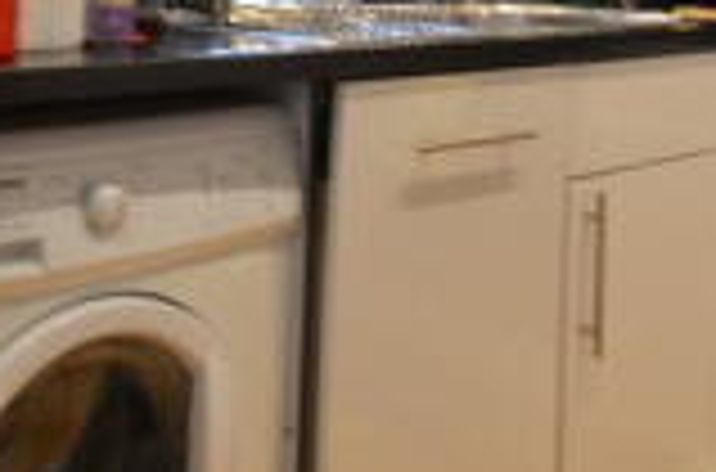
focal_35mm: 62
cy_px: -180
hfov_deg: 32.4
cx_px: 410
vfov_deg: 19.6
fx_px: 1229
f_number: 3.5
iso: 100
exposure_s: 1/5
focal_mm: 10
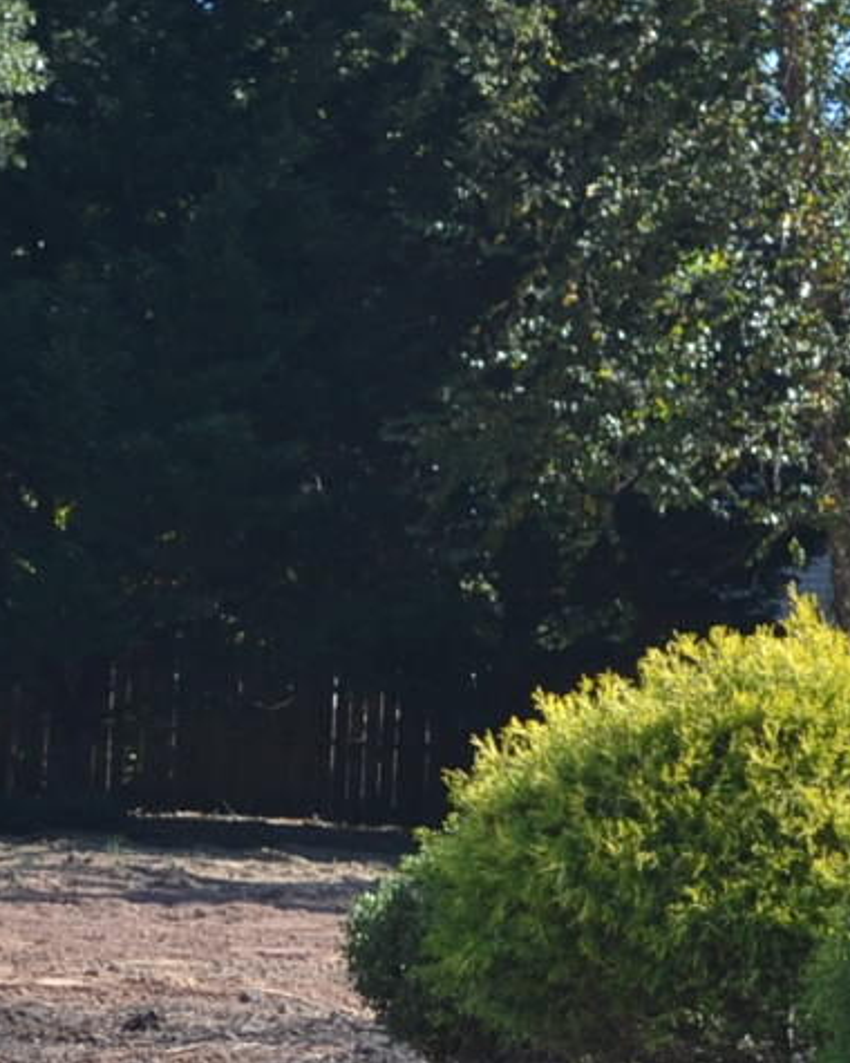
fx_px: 8585
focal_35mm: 273
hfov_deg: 5.7
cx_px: 226
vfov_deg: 7.1
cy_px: 924
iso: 100
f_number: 6.3
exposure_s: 1/160
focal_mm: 40
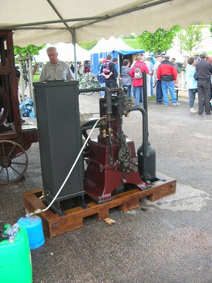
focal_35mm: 35
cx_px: 106
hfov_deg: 40.7
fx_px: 286
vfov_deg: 52.6
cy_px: 142
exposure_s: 1/49.5
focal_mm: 5.8
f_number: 2.8
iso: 50
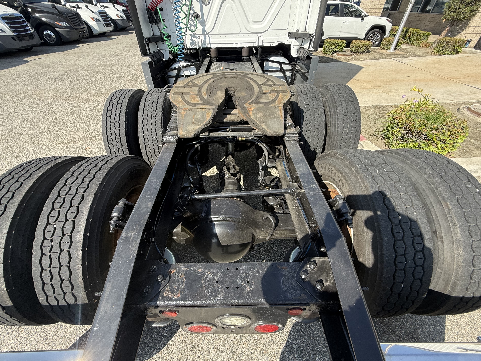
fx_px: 208
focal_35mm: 15
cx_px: 236
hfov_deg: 98.2
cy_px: 170
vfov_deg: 81.7
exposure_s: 1/408
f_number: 2.2
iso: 50
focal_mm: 2.22
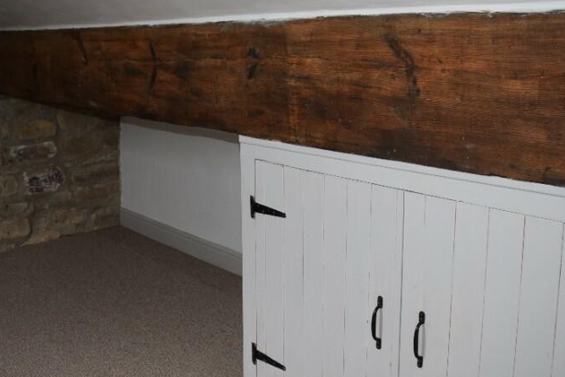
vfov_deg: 29.2
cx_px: 239
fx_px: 722
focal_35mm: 46
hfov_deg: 42.6
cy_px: 163
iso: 800
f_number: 4.5
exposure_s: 1/80
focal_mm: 20
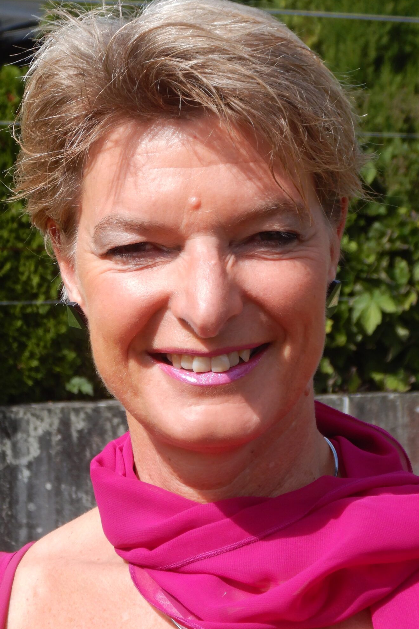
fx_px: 1990
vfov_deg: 17.9
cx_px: 178
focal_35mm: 114
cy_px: 285
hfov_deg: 12.0
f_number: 4.7
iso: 125
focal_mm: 15.3
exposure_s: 1/800
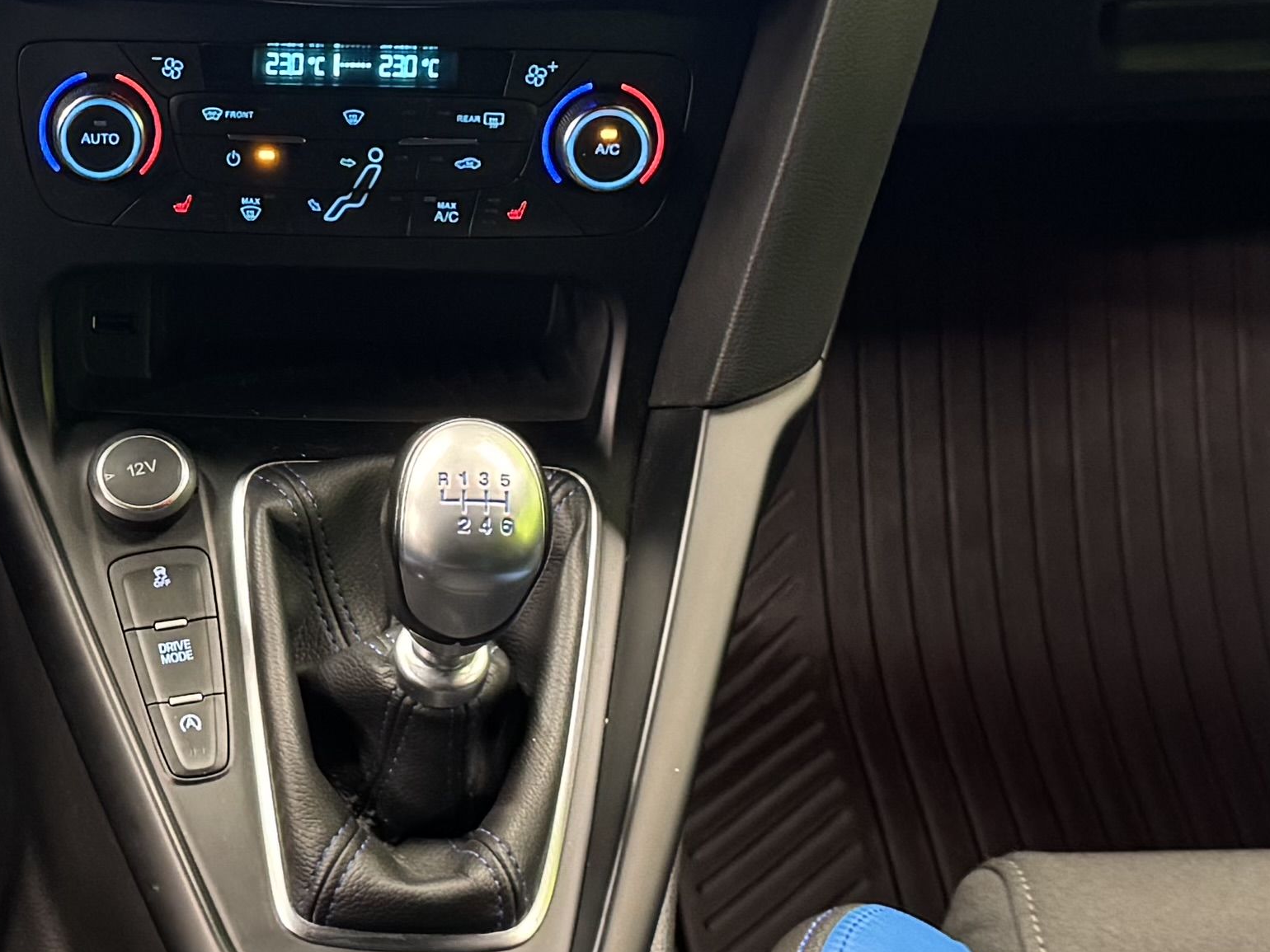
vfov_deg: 16.6
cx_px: 184
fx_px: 3265
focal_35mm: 89
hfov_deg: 21.6
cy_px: 417
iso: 640
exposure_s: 1/33
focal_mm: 6.76
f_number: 1.78
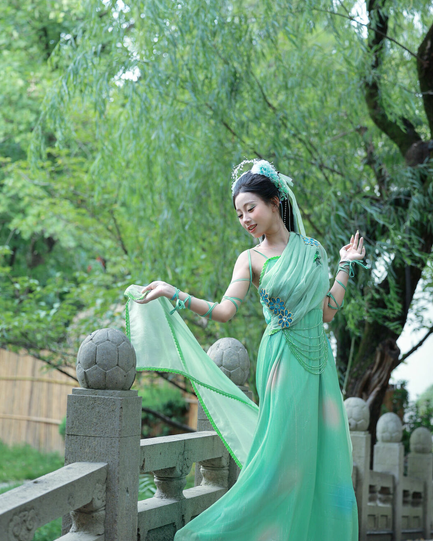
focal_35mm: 78
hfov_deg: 19.7
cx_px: 216
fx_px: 1250
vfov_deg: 24.4
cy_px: 262
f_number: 2.8
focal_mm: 70
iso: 320
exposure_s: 1/160
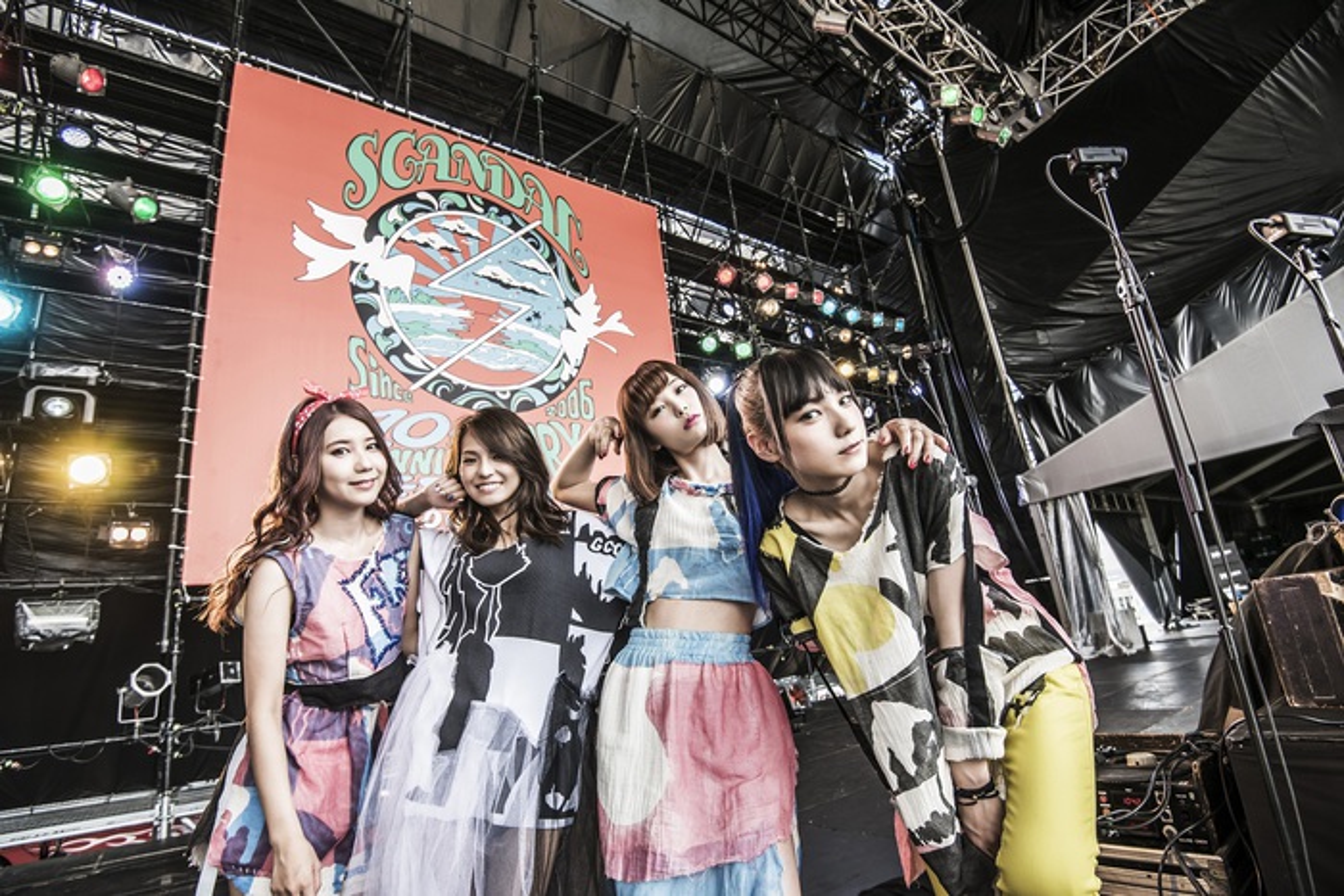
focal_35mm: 18
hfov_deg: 90.0
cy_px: 448
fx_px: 672
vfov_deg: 67.4
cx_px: 672
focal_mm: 18
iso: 400
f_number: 5
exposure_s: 1/500
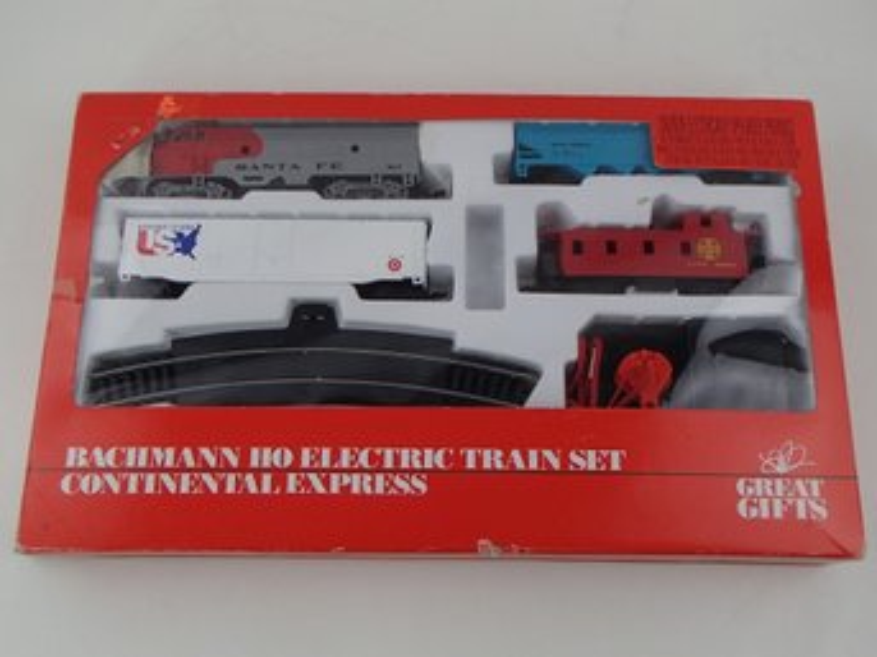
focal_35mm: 37
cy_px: 328
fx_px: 937
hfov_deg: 50.2
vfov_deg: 38.6
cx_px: 438
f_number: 4.7
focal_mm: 6.64
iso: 200
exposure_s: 1/160
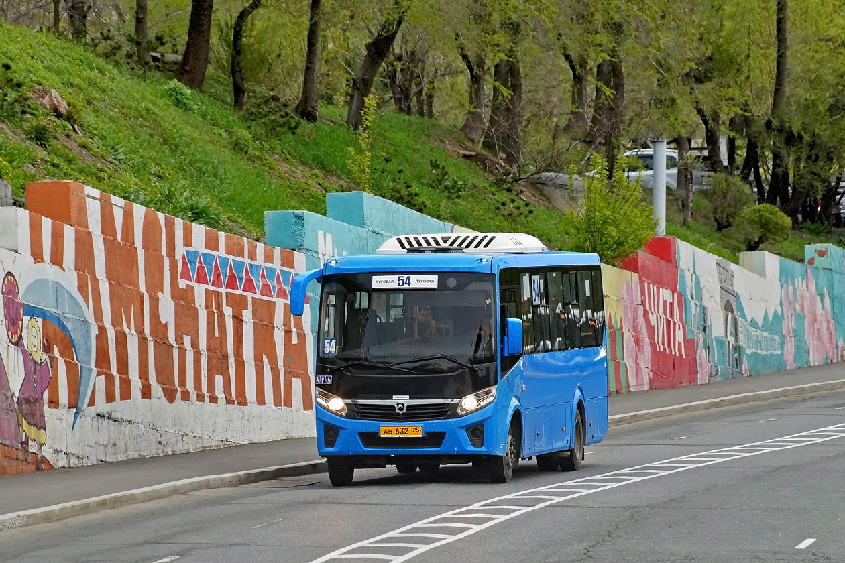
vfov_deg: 6.8
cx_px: 422
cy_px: 282
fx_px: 4753
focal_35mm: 202
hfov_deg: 10.2
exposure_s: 1/250
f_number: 5.6
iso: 800
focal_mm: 135
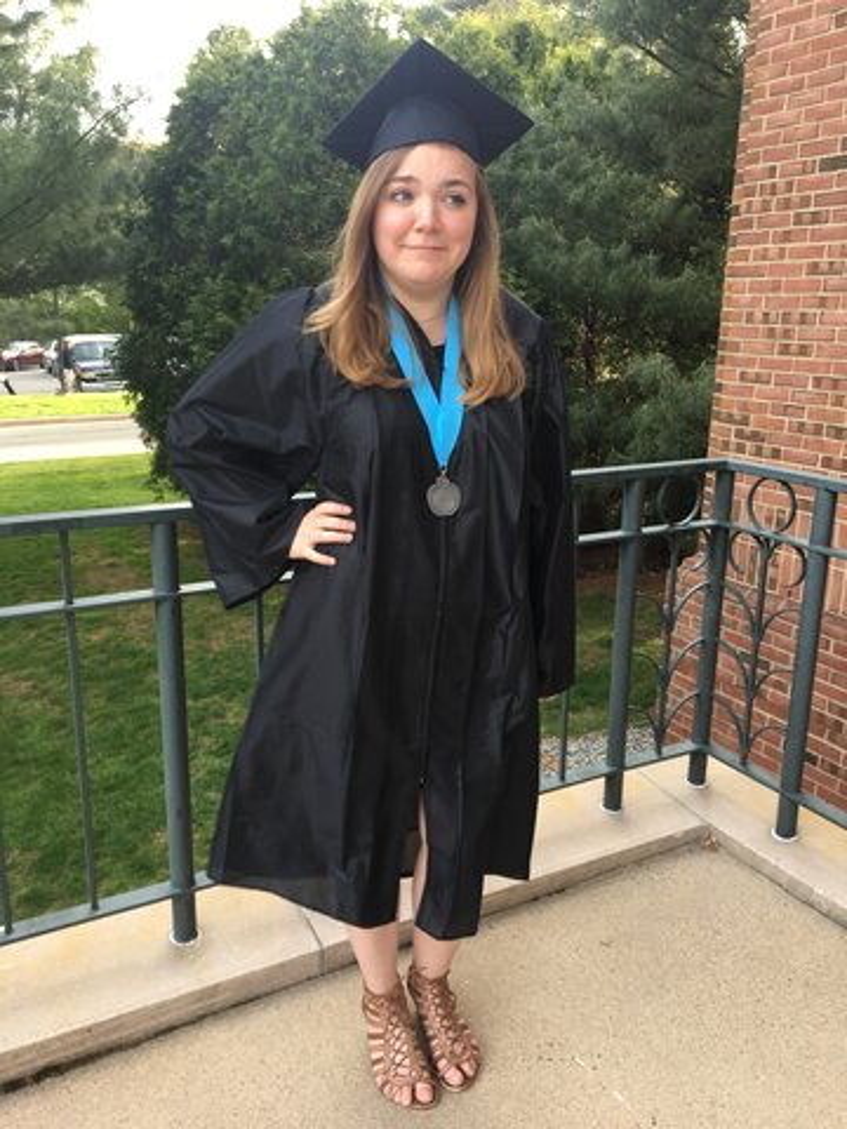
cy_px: 564
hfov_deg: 48.2
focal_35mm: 29
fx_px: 946
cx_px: 424
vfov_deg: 61.7
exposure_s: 1/60
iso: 25
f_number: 2.2
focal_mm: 4.15
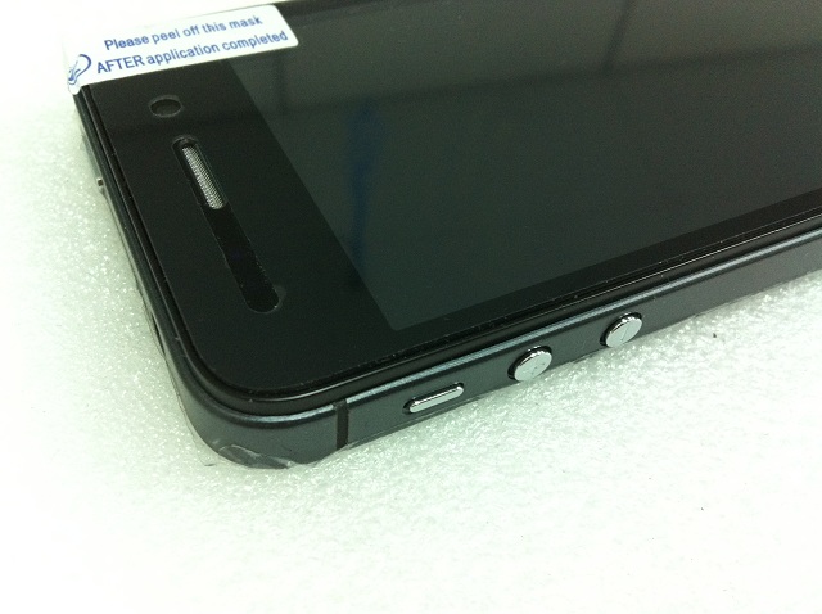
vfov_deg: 40.6
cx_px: 411
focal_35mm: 35
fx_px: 830
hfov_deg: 52.7
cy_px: 307
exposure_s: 1/17
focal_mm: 3.85
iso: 200
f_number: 2.8
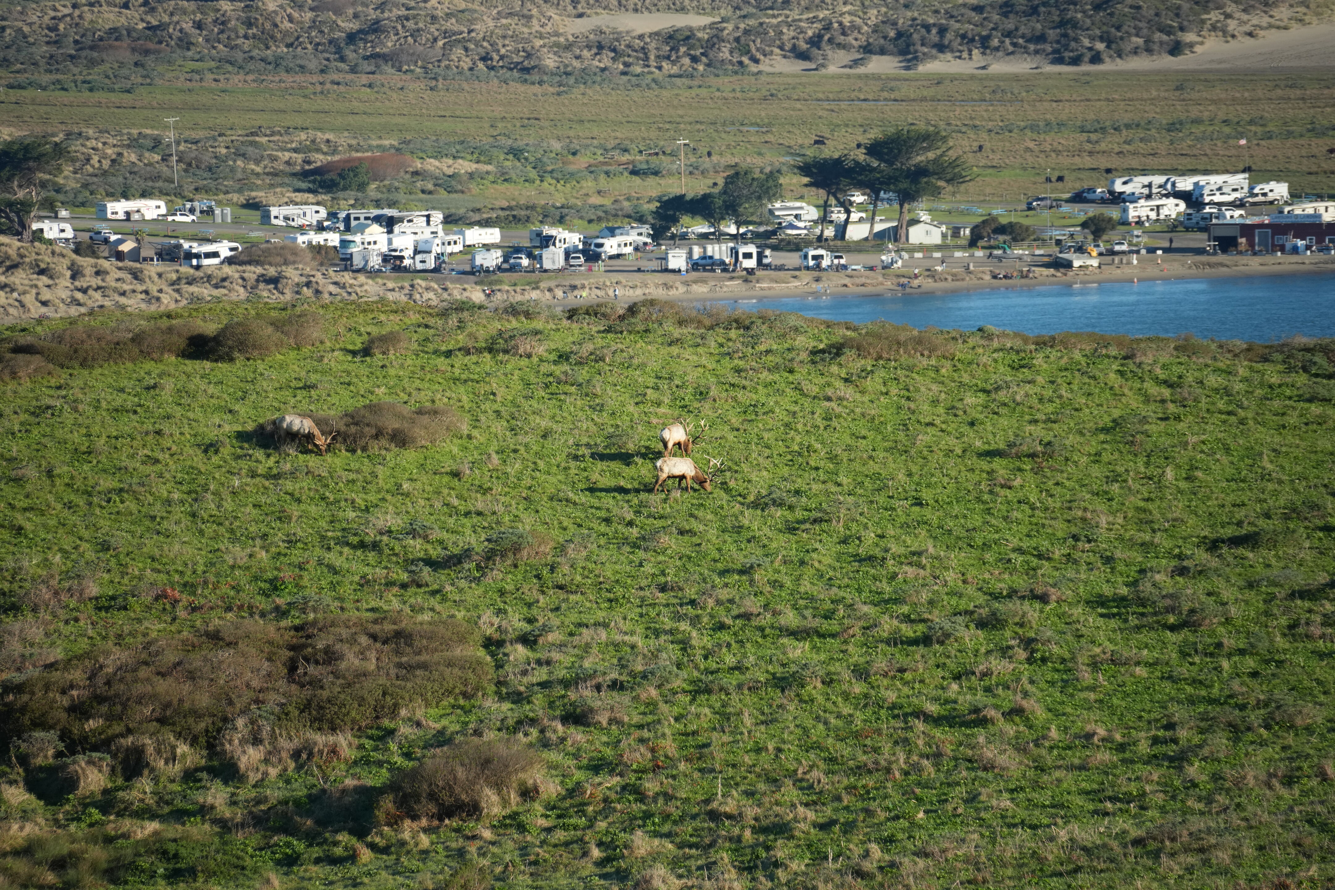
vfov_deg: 4.6
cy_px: 445
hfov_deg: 6.9
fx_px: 11124
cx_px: 668
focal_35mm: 300
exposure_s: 1/1250
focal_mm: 300
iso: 640
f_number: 7.1
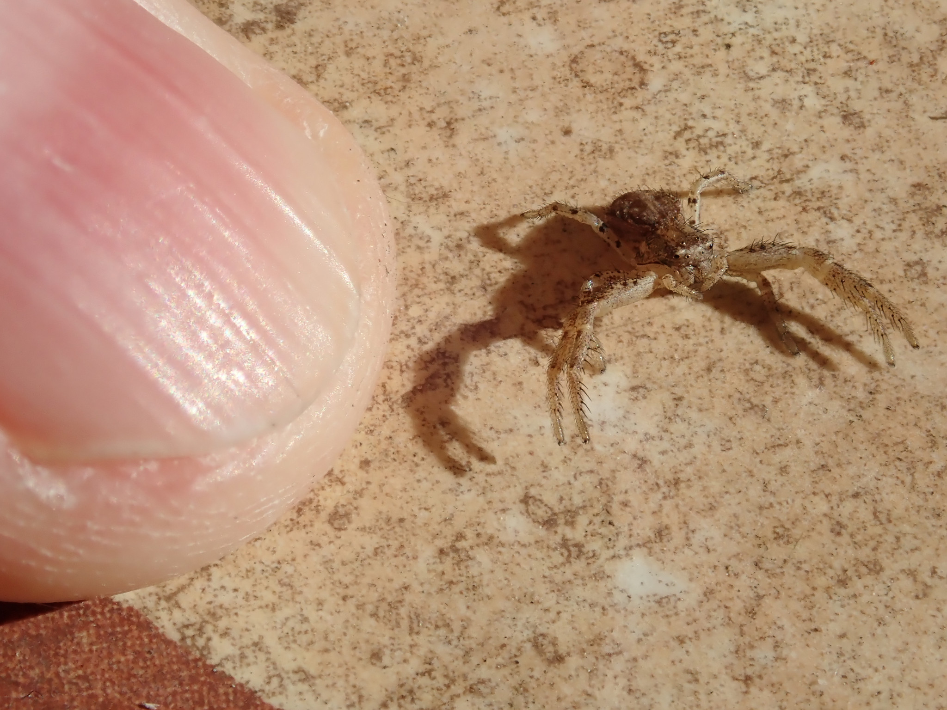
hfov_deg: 19.6
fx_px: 2736
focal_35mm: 100
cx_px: 474
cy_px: 355
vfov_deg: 14.8
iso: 160
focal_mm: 18
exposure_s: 1/1000
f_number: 6.3
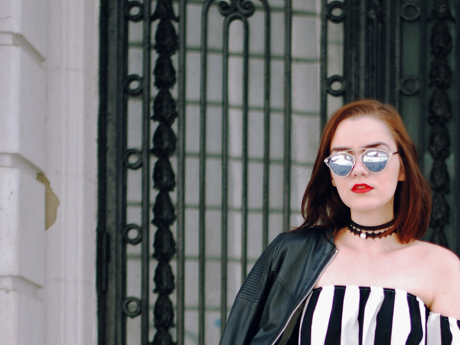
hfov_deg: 11.7
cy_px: 496
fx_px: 2246
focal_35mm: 169
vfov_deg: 8.6
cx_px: 353
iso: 100
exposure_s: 1/320
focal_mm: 50
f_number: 1.8
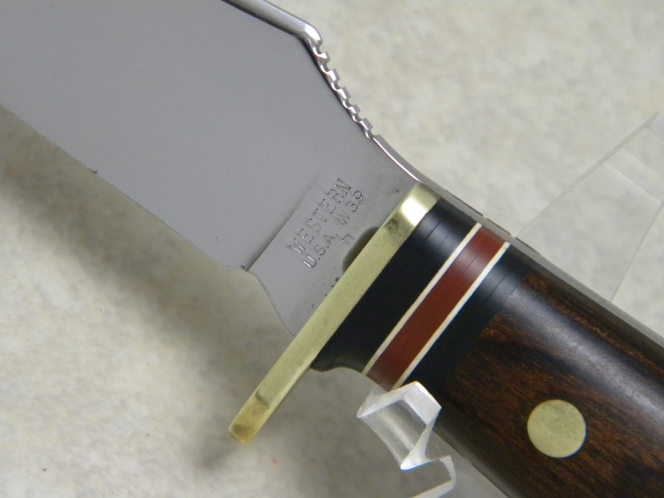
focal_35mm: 148
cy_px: 249
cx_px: 332
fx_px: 2839
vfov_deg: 10.0
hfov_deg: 13.3
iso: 400
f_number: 5
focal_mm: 26.8
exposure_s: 1/18.2
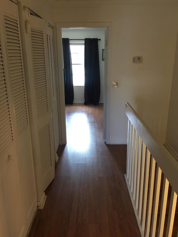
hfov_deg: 48.2
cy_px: 118
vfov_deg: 61.7
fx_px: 199
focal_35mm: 29
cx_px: 89
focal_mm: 4.15
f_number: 2.2
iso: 40
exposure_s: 1/15
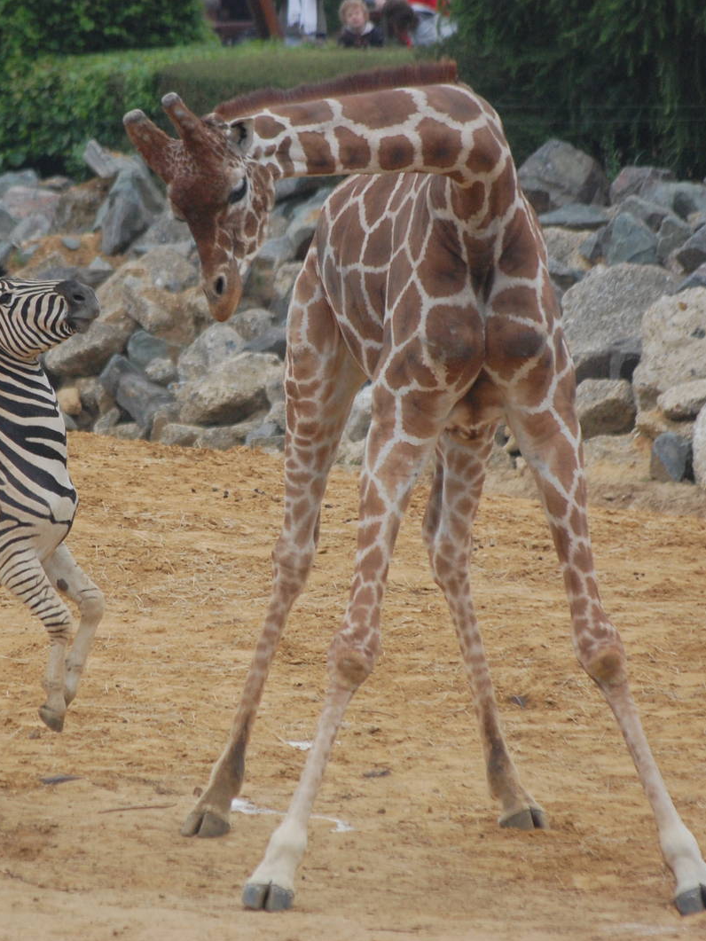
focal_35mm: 391
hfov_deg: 3.8
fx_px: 10631
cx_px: 251
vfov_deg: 5.1
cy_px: 471
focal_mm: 180
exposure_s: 1/500
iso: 800
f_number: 5.6
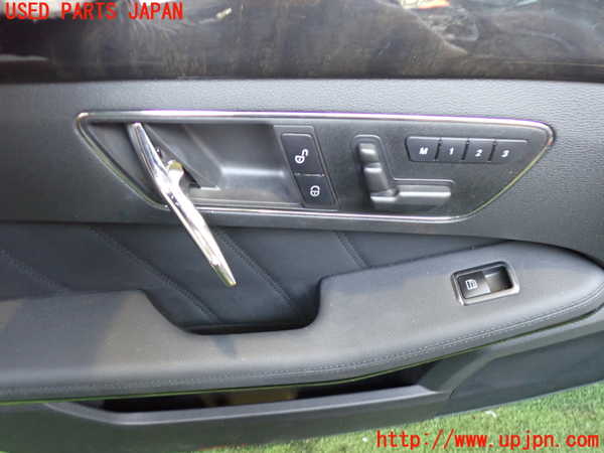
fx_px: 523
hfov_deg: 60.0
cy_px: 226
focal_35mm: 30
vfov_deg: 46.8
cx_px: 302
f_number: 2.3
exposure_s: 1/30
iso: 640
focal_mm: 5.4
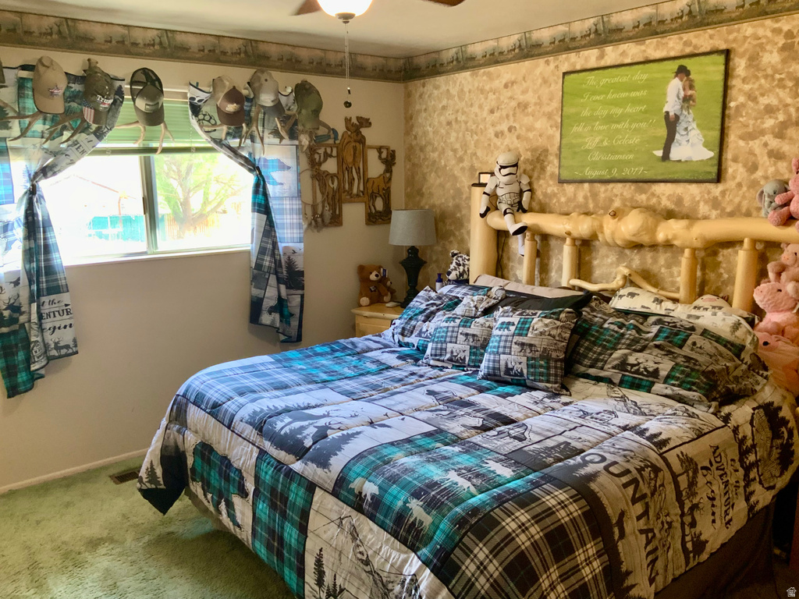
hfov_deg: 61.7
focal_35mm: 29
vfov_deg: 48.2
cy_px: 300
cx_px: 400
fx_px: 669
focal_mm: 3
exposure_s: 1/60
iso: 200
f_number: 1.8
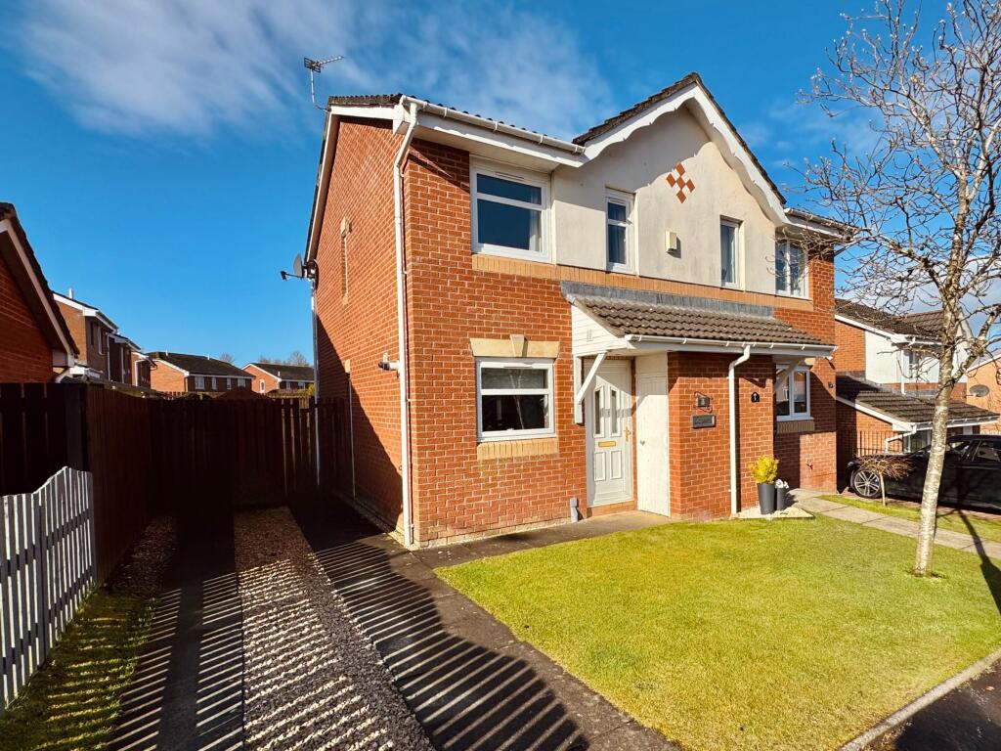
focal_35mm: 14
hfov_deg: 102.1
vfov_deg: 85.7
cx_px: 500
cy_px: 376
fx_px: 405
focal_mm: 2.22
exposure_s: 1/2083
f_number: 2.2
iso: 40
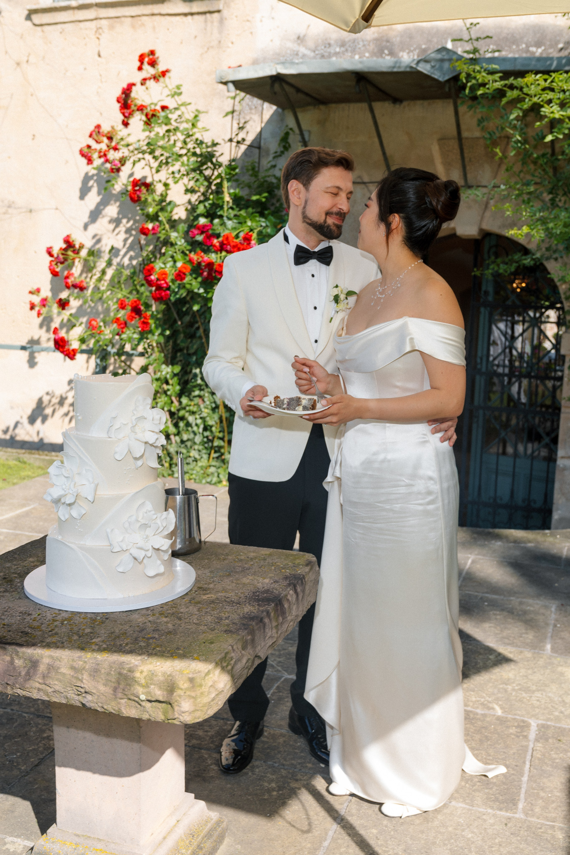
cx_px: 285
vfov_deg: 54.4
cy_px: 428
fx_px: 831
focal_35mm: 35
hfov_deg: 37.9
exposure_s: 1/250
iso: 100
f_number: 4.5
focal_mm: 35
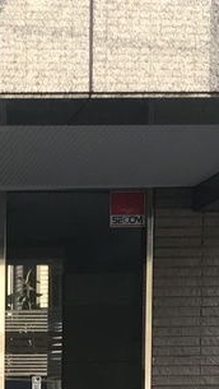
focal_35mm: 140
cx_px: -152
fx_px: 1443
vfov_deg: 14.6
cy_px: 517
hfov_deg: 8.4
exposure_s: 1/120
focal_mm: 3.99
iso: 32
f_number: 1.8
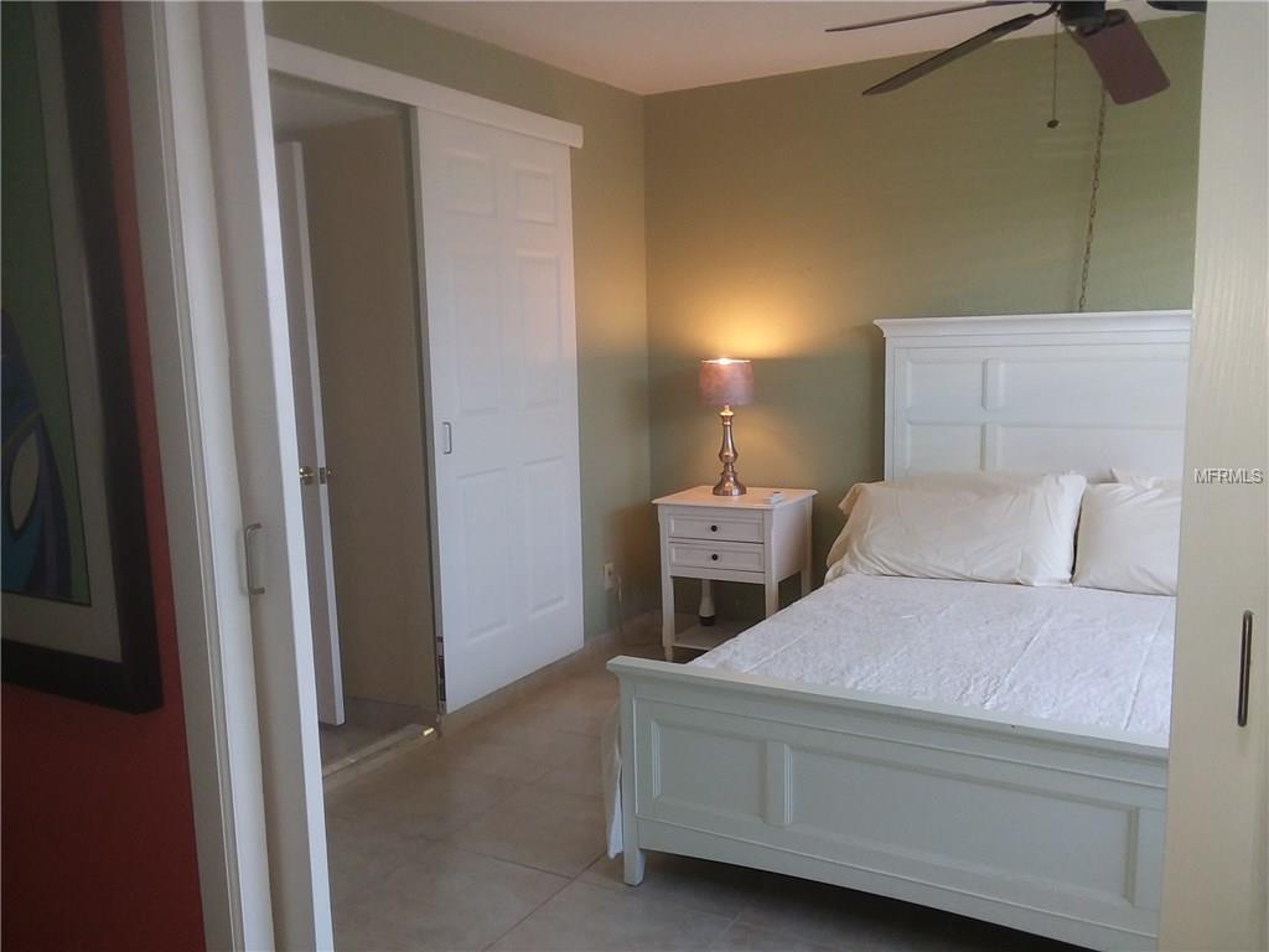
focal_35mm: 29
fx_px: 1063
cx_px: 634
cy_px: 476
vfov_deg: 48.2
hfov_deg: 61.7
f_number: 1.9
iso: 50
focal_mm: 2.47
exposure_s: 1/30
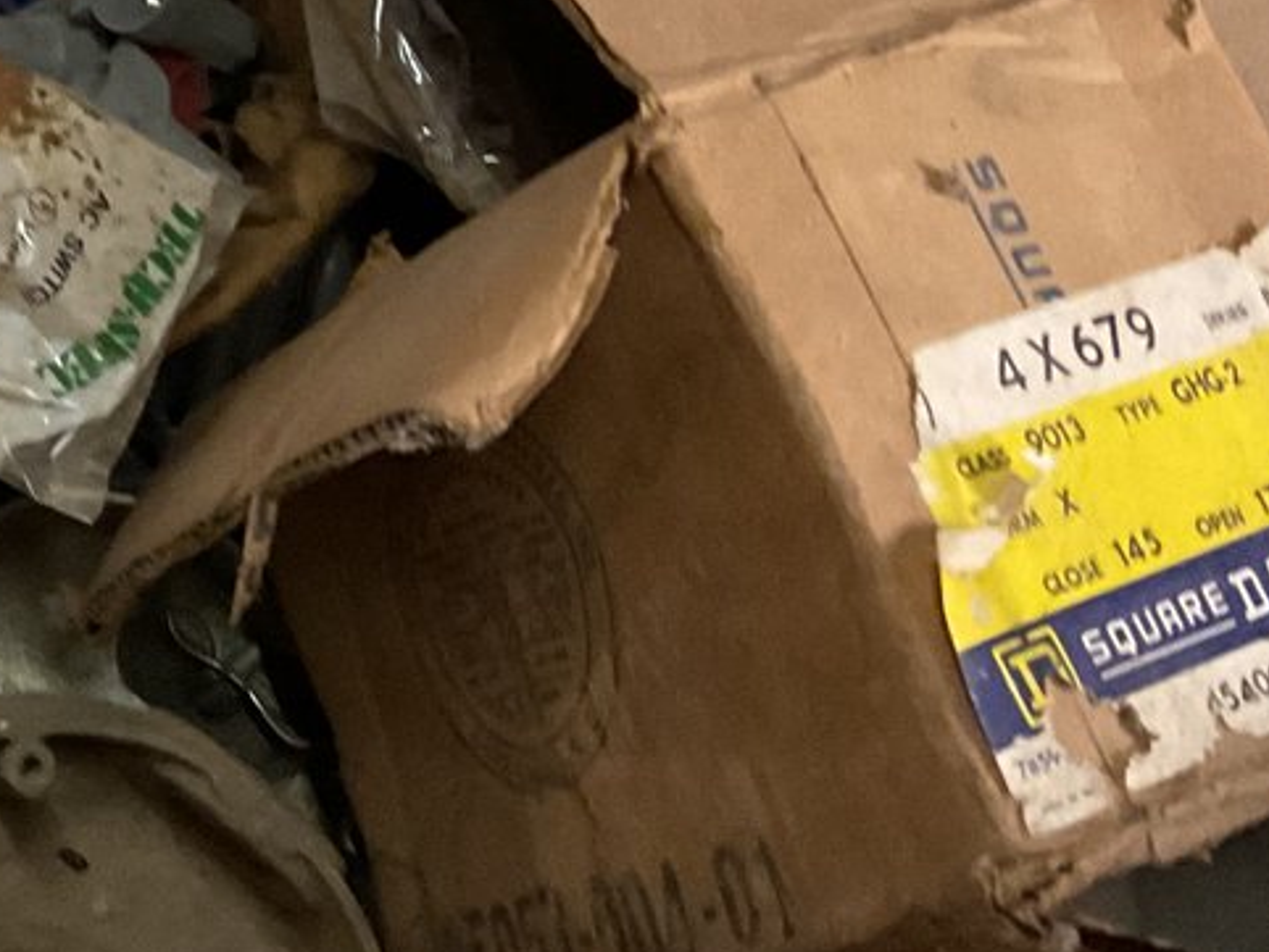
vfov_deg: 15.7
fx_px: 3338
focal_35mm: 91
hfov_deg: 20.1
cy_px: -170
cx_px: -280
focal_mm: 3
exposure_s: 1/40
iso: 320
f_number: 1.8
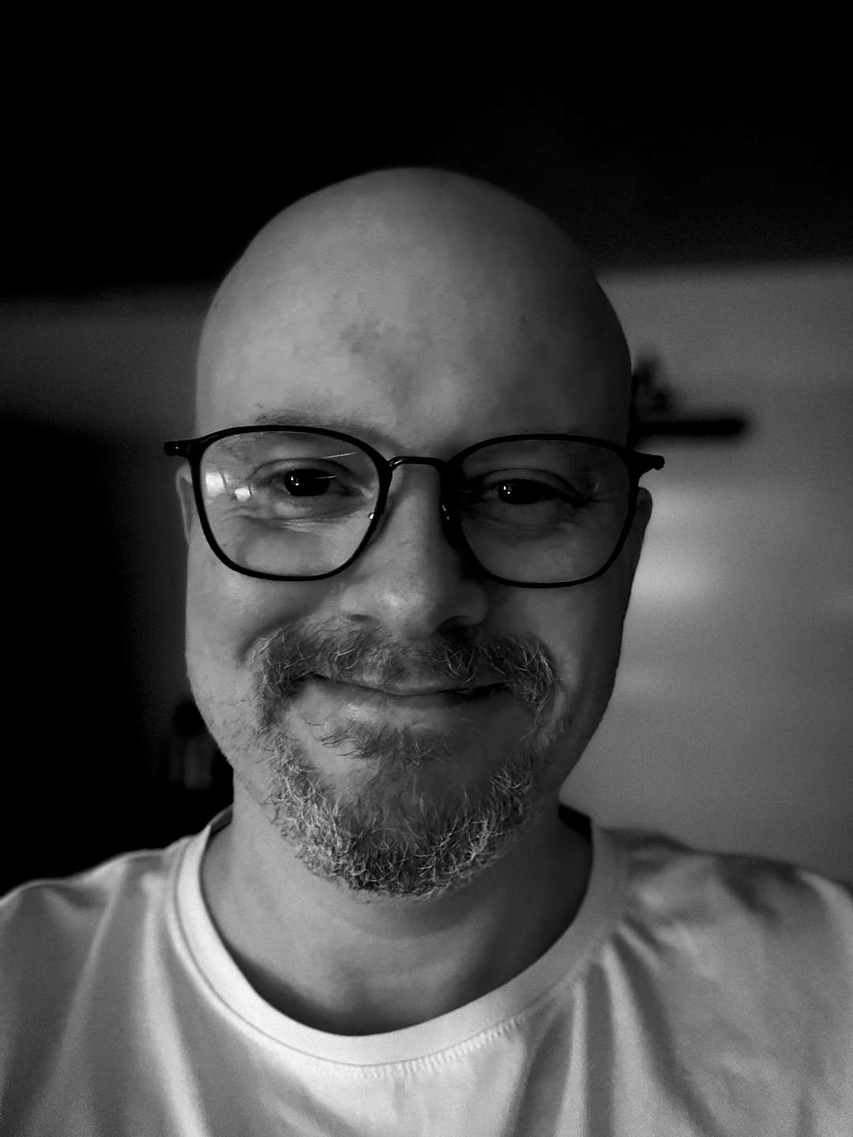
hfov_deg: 46.8
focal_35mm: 30
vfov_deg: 60.0
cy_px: 568
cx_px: 426
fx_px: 986
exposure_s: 1/17
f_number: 1.9
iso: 1250
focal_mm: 2.69
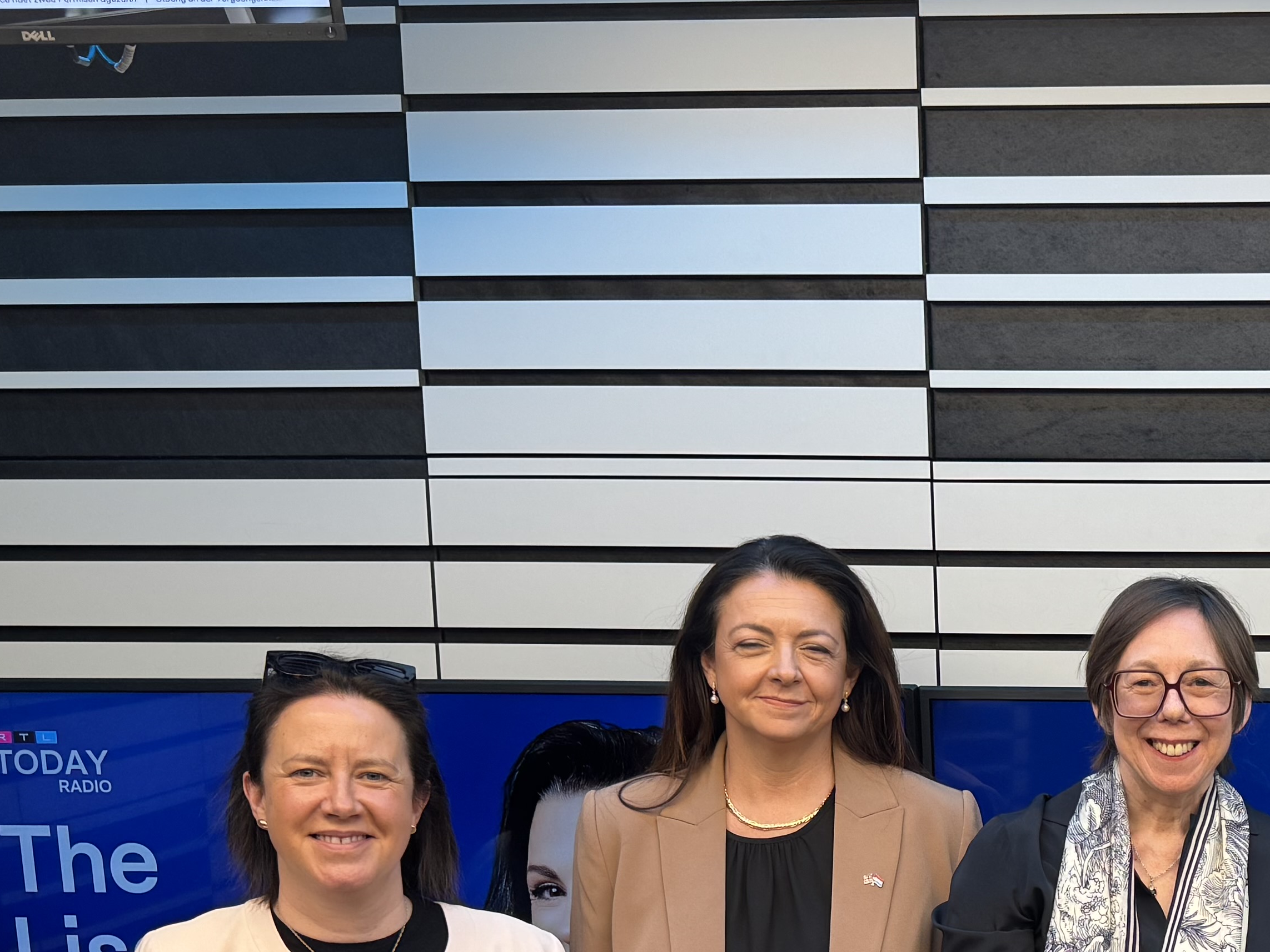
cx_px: 1306
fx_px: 2201
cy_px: 1029
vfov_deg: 23.1
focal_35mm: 60
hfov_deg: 29.7
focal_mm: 6.76
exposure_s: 1/78
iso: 100
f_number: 1.78
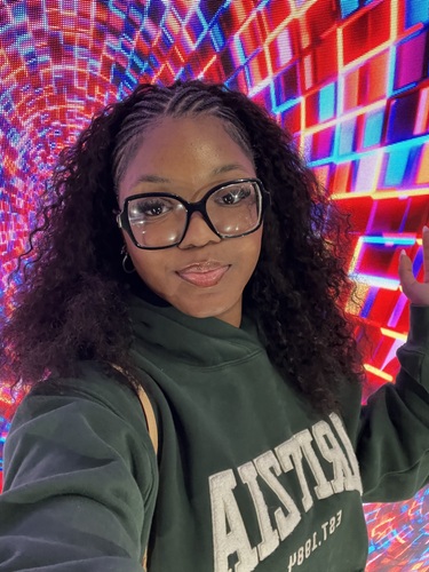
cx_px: 214
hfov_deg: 46.8
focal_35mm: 30
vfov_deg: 60.0
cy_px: 286
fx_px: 496
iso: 500
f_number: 2.2
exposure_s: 1/30
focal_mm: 2.71
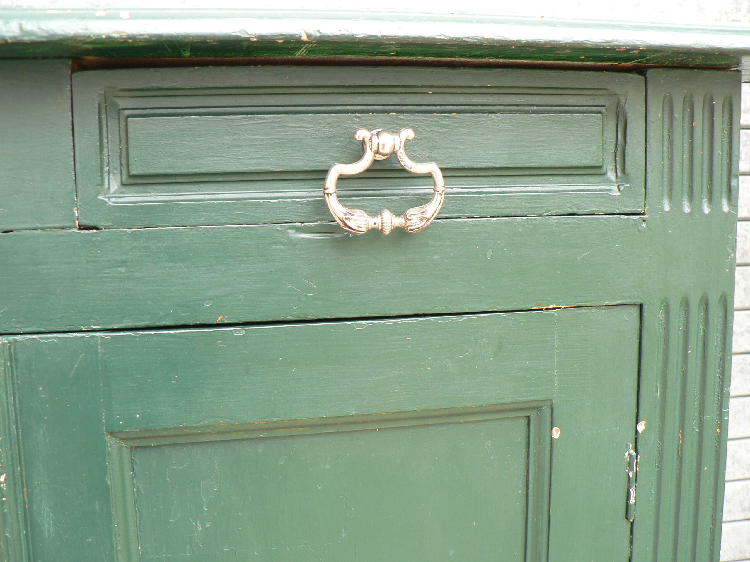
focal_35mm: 36
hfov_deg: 51.4
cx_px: 375
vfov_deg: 39.7
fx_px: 780
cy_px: 281
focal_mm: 6
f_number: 2.8
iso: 80
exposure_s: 1/30
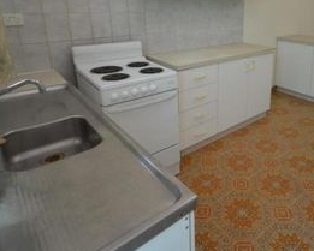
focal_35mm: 28
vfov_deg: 50.2
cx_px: 231
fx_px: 259
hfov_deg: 59.5
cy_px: 70
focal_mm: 11
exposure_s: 1/80
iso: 400
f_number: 4.5
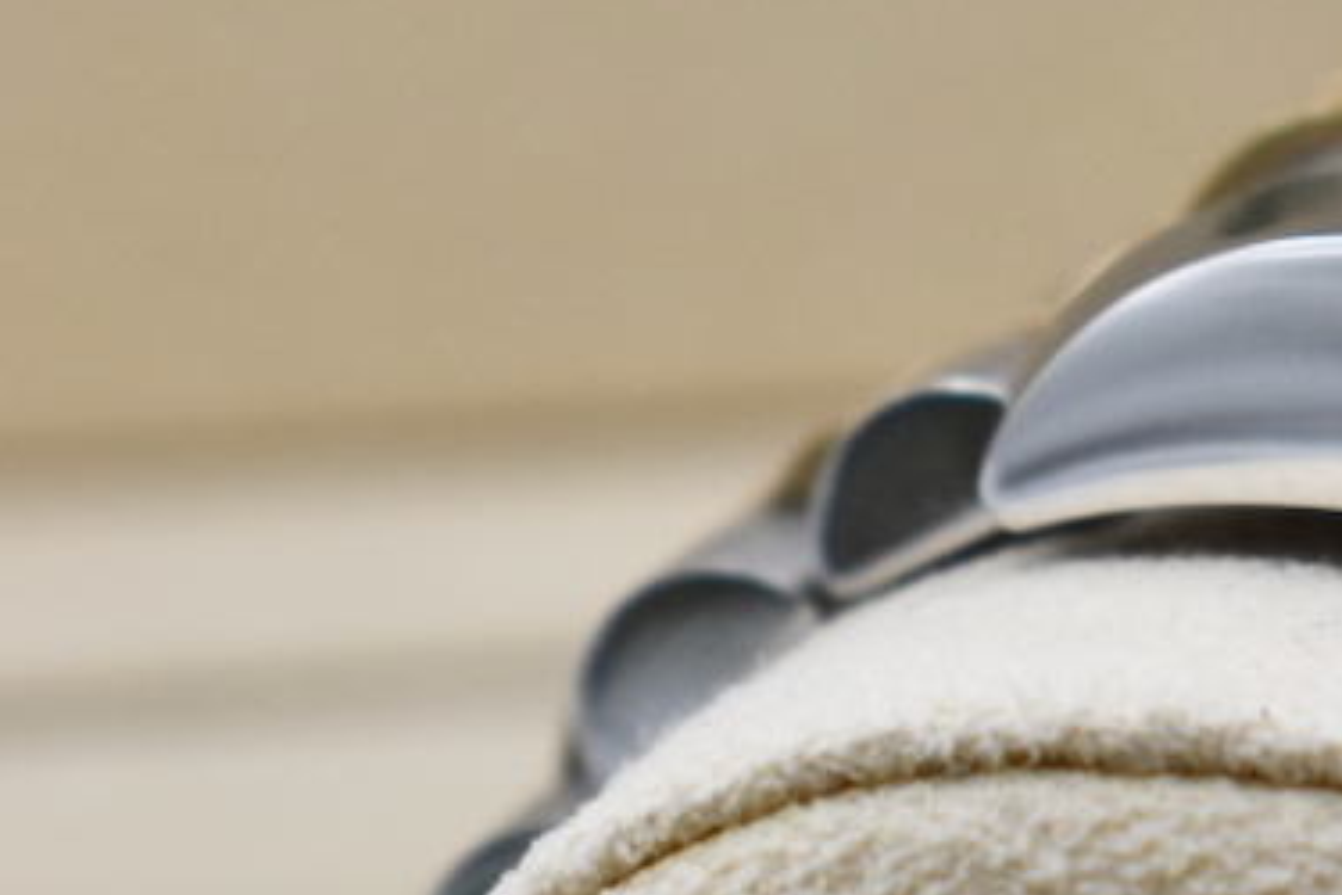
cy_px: 594
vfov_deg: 5.6
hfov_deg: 8.2
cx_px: 2172
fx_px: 9170
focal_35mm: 246
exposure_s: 1/125
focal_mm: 48
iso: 400
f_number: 6.3
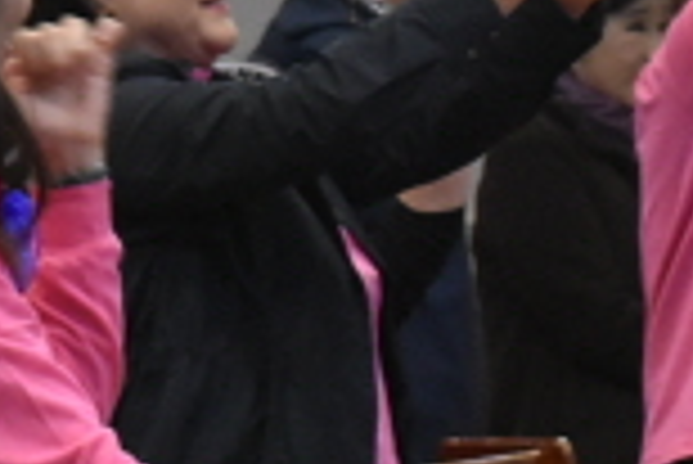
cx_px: 526
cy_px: 446
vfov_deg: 2.7
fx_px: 9749
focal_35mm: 506
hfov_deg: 4.1
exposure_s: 1/60
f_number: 5.6
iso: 2200
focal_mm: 52
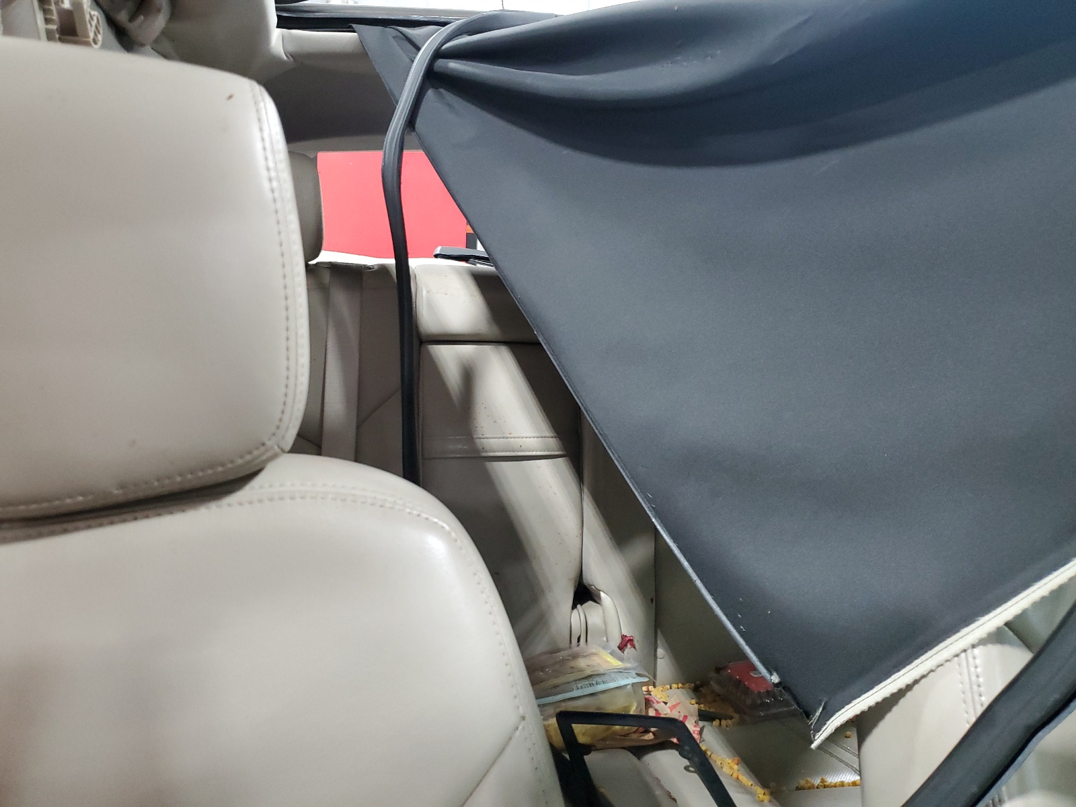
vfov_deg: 53.1
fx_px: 808
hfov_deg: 67.3
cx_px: 538
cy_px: 404
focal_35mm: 26
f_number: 1.5
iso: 342
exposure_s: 1/40
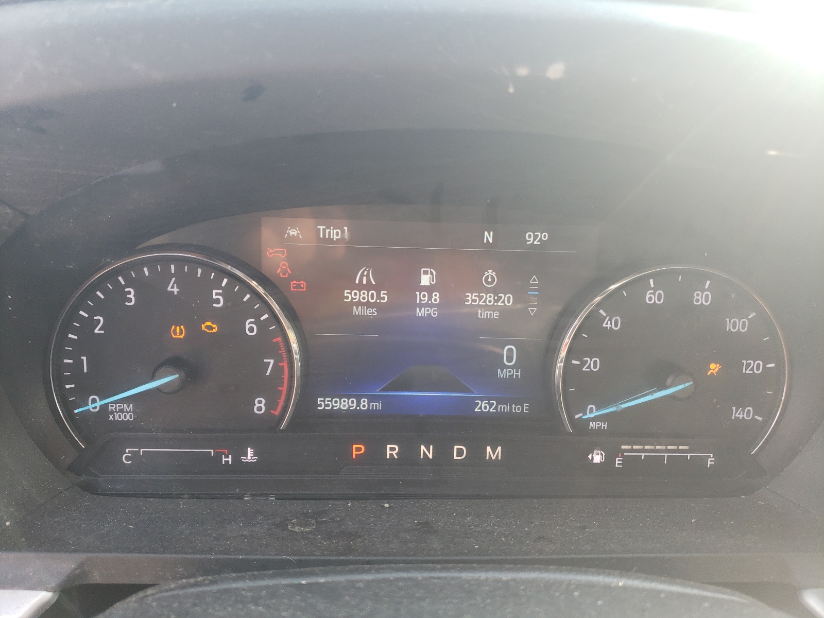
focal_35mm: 26
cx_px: 412
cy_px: 309
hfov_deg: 67.3
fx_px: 619
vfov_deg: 53.1
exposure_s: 1/109
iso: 50
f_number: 1.5
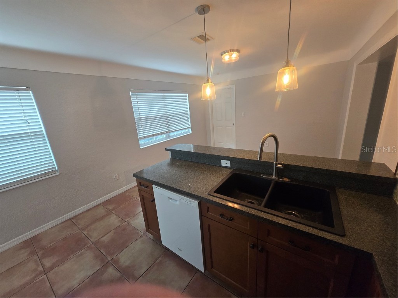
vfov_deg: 89.9
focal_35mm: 13
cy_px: 149
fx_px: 149
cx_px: 199
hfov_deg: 106.2
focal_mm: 1.7
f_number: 2.2
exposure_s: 1/60
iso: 160
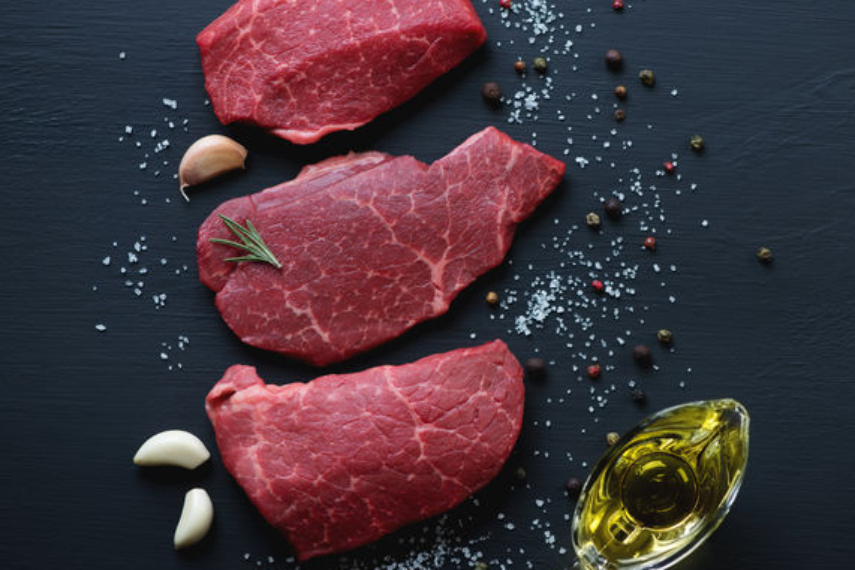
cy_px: 271
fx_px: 3492
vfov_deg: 9.3
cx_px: 550
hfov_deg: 13.9
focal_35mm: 147
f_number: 4
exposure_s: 1/125
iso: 100
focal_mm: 105
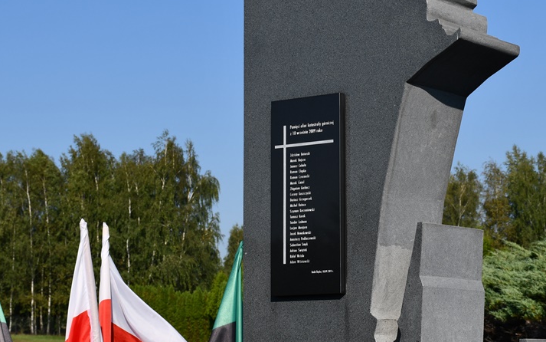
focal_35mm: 108
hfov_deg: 19.2
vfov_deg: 12.1
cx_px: 345
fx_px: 1607
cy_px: 182
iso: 100
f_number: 9
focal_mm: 42
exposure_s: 1/320
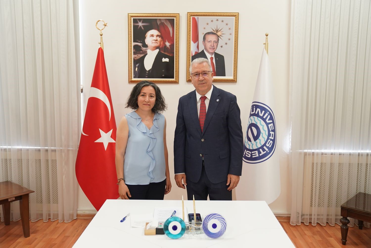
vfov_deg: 40.0
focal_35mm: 33
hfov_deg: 57.2
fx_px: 340
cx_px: 186
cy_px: 124
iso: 1600
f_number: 3.2
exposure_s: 1/125
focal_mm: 33
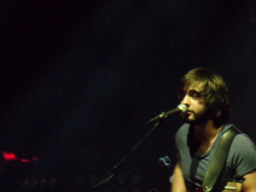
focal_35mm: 305
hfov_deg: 6.5
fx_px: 2256
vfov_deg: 4.9
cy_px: 153
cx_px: 191
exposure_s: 1/45
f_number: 4.4
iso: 800
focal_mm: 24.6
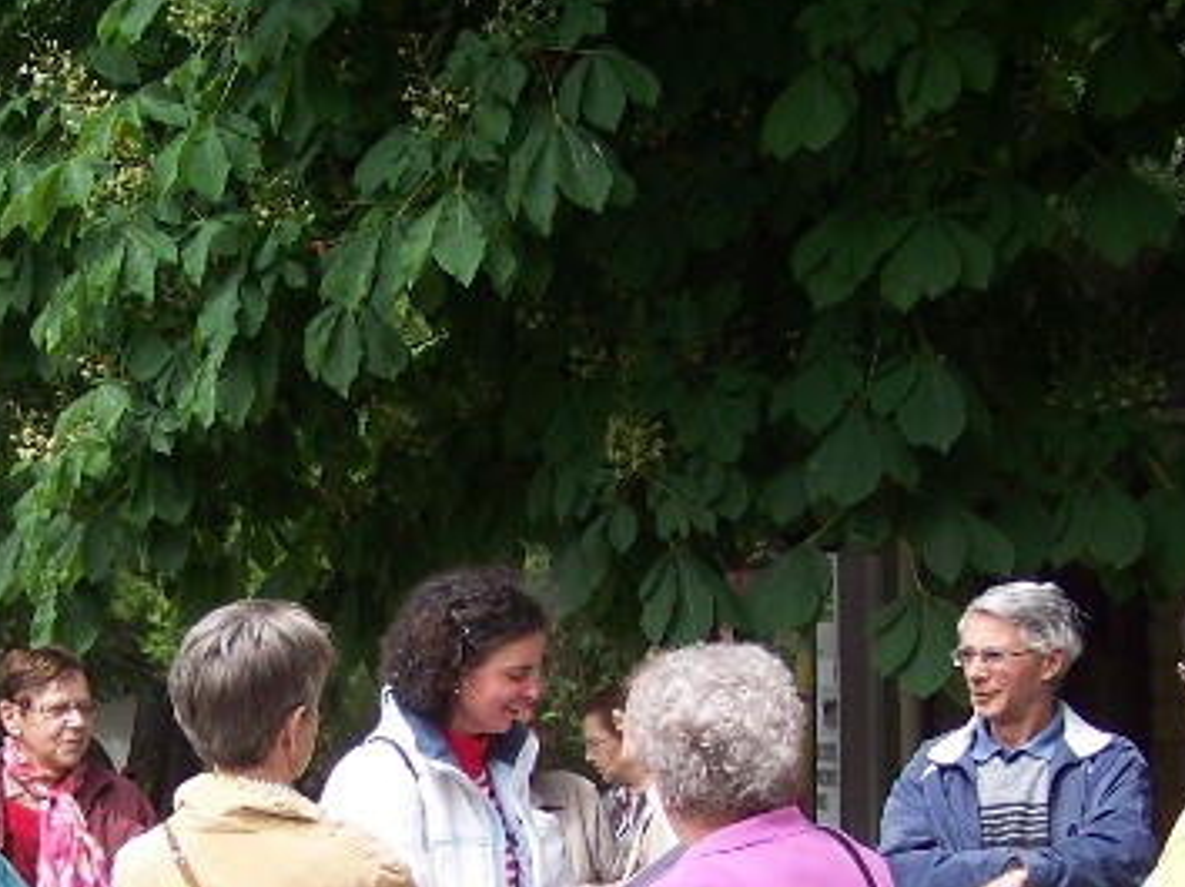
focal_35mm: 110
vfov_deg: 13.3
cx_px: 291
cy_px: 810
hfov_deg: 17.8
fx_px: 3763
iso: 64
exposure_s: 1/400
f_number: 2.8
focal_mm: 6.3
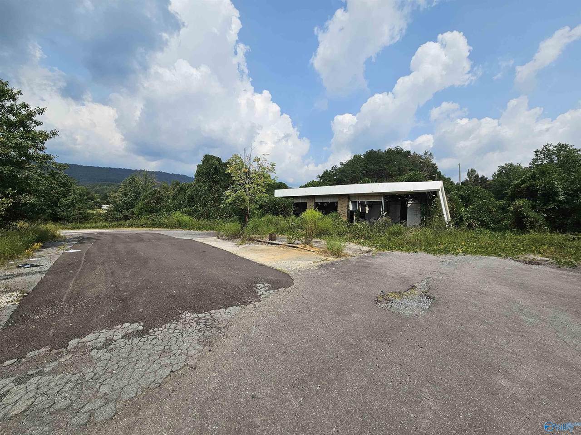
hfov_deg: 106.2
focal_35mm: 13
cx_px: 290
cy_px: 218
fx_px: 218
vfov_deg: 89.9
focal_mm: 2.2
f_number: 2.2
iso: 50
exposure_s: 1/4054
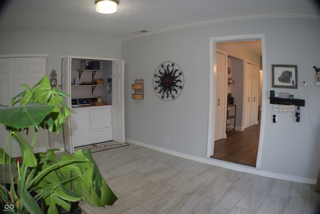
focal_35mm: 34
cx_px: 160
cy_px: 107
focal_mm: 23
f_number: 3.8
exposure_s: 1/60
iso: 320
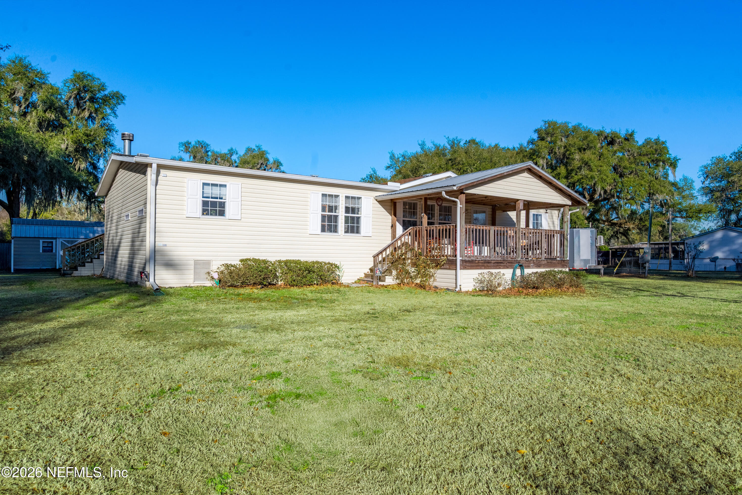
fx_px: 464
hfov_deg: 77.3
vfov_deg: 56.2
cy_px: 248
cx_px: 371
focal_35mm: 22
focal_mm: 22.5
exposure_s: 1/8000
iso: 400
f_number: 8
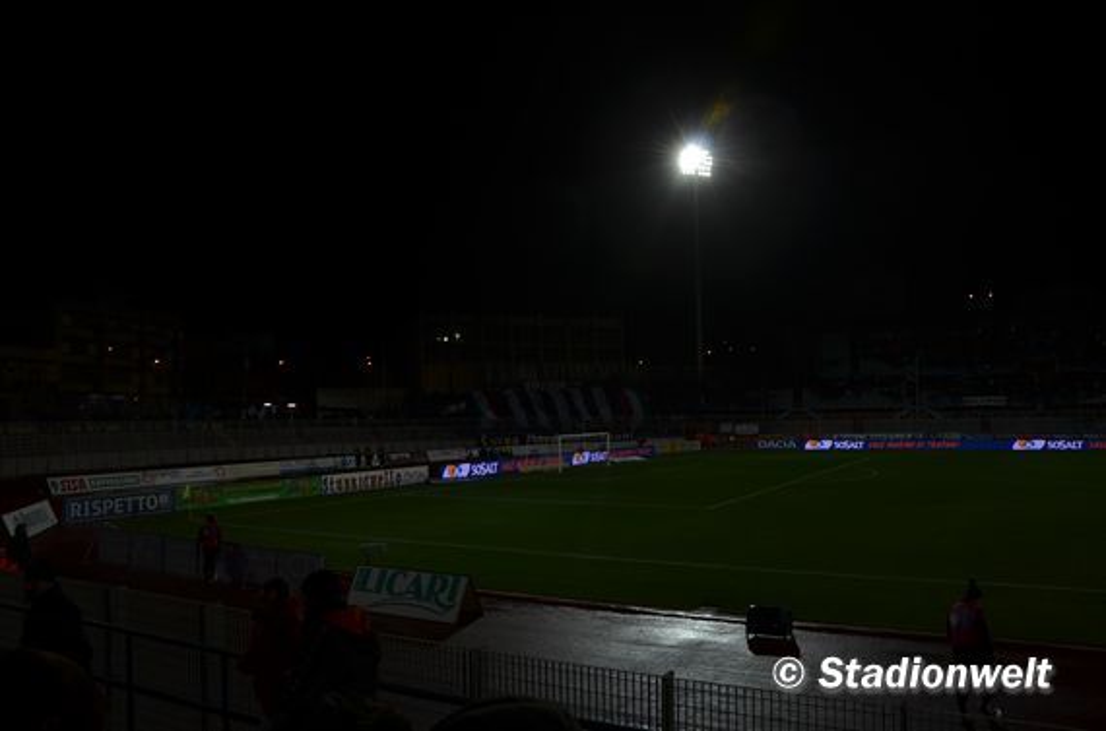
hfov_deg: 67.5
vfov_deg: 47.7
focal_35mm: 27
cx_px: 553
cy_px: 366
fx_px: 827
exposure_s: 1/200
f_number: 7.1
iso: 200
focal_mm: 18
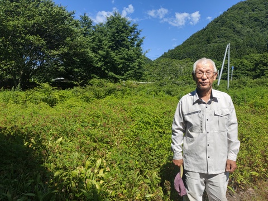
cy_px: 100
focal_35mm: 27
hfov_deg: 65.3
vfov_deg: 51.4
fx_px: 209
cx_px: 134
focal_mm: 4.71
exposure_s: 1/1574
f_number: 1.79
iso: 100
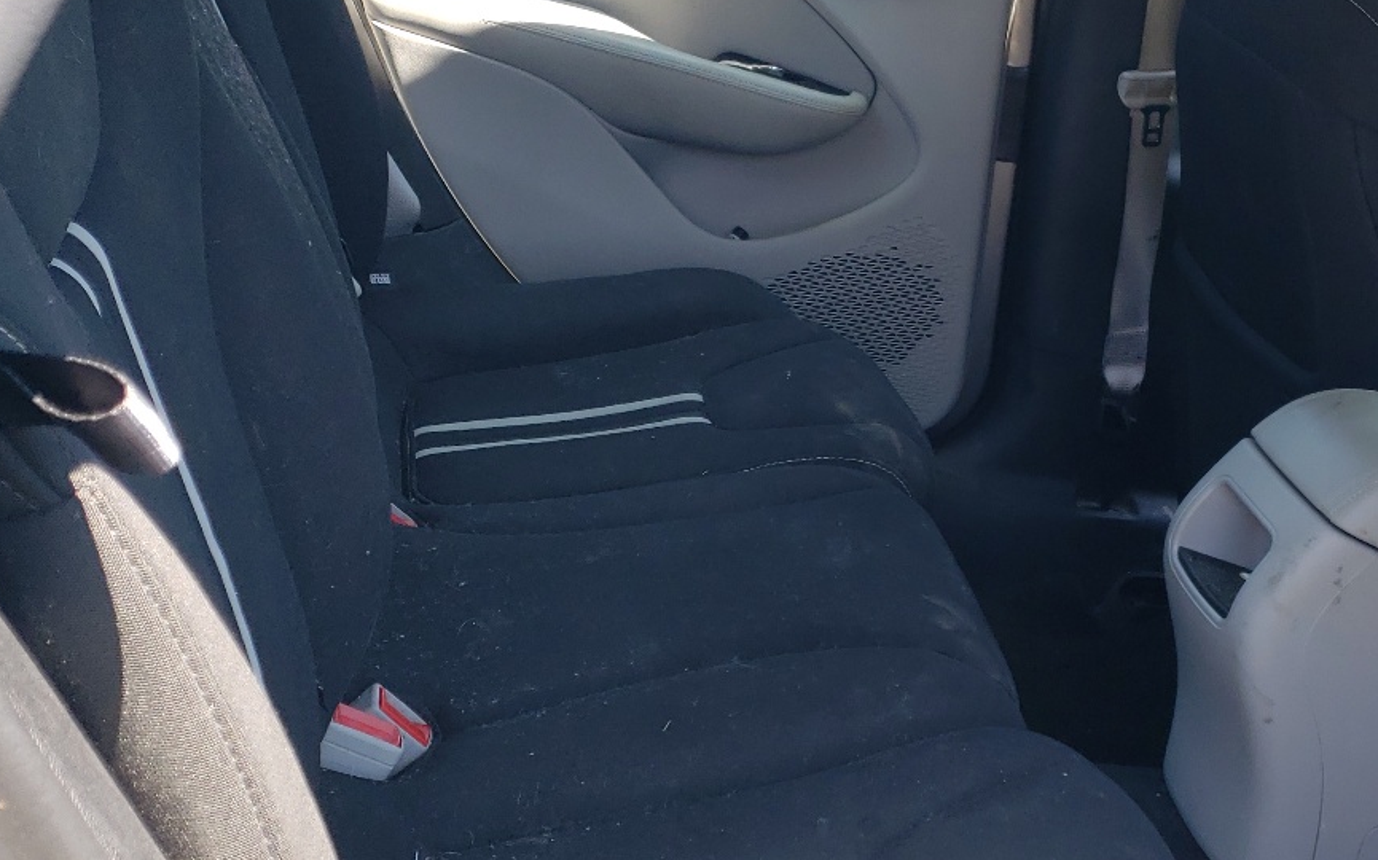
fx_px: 1915
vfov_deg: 25.3
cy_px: 518
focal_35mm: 51
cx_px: 1024
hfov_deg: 38.6
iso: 50
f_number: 1.5
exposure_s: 1/312
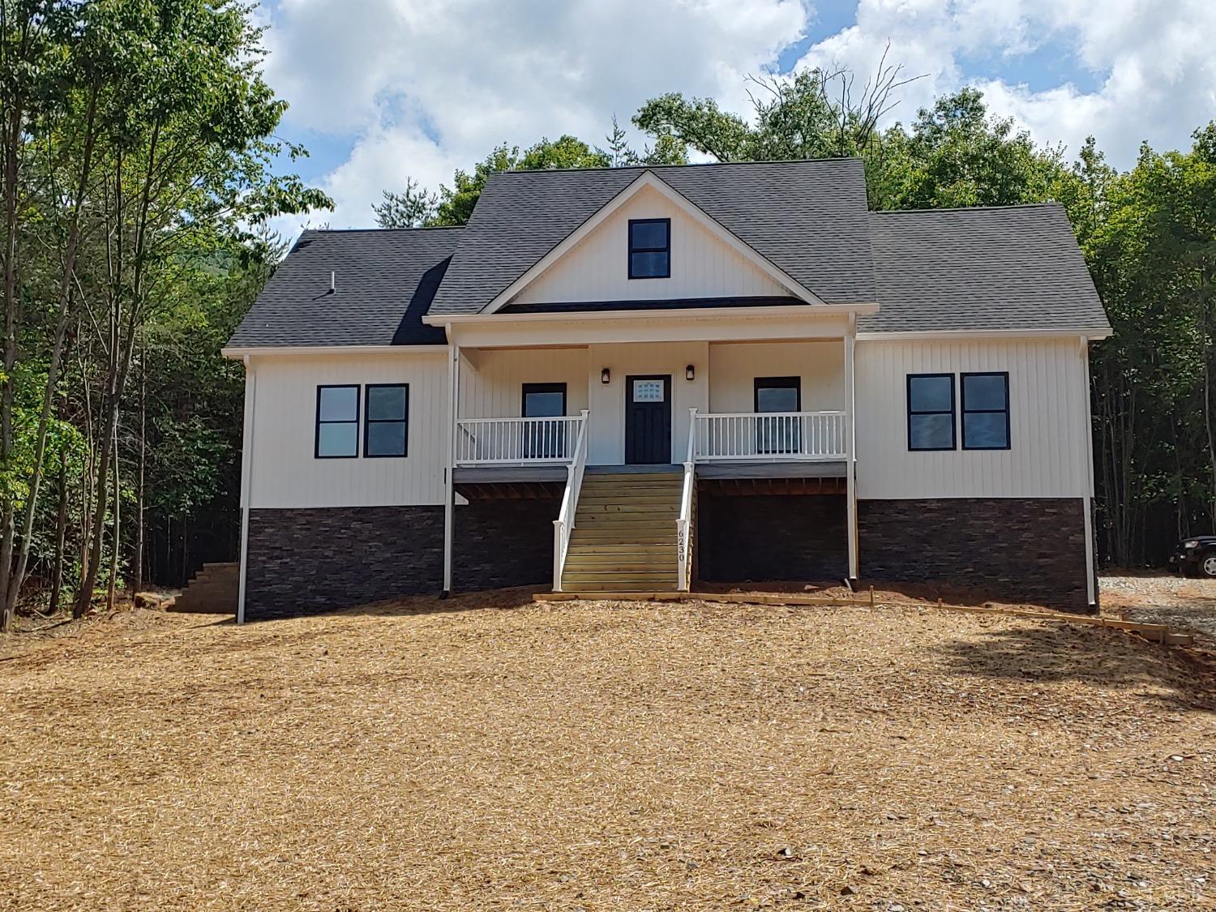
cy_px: 456
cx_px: 608
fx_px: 1581
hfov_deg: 42.1
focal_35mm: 45
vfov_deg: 32.2
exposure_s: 1/2857
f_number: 1.5
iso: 50
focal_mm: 4.23
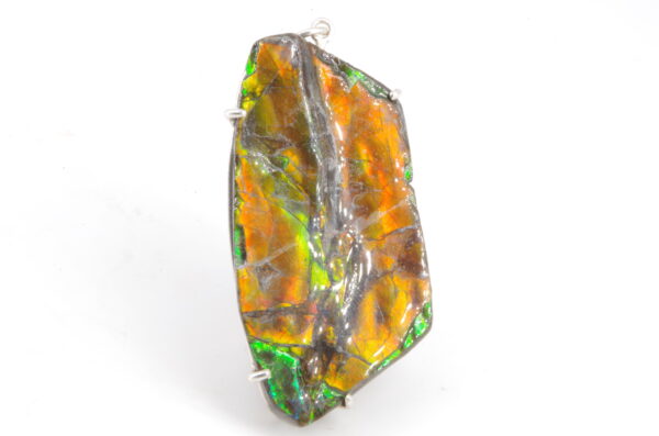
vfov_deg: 18.1
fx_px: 1370
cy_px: 218
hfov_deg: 27.1
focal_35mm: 75
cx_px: 330
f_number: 6.3
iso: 100
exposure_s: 1/1.25
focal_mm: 50
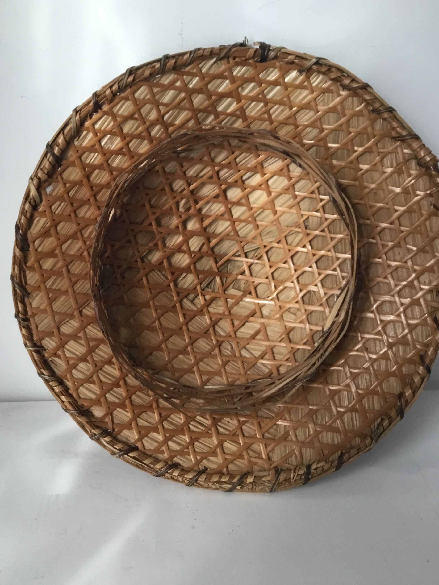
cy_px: 279
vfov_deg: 55.3
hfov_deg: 43.0
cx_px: 219
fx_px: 558
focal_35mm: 33
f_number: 2.4
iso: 50
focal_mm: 3.3
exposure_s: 1/33
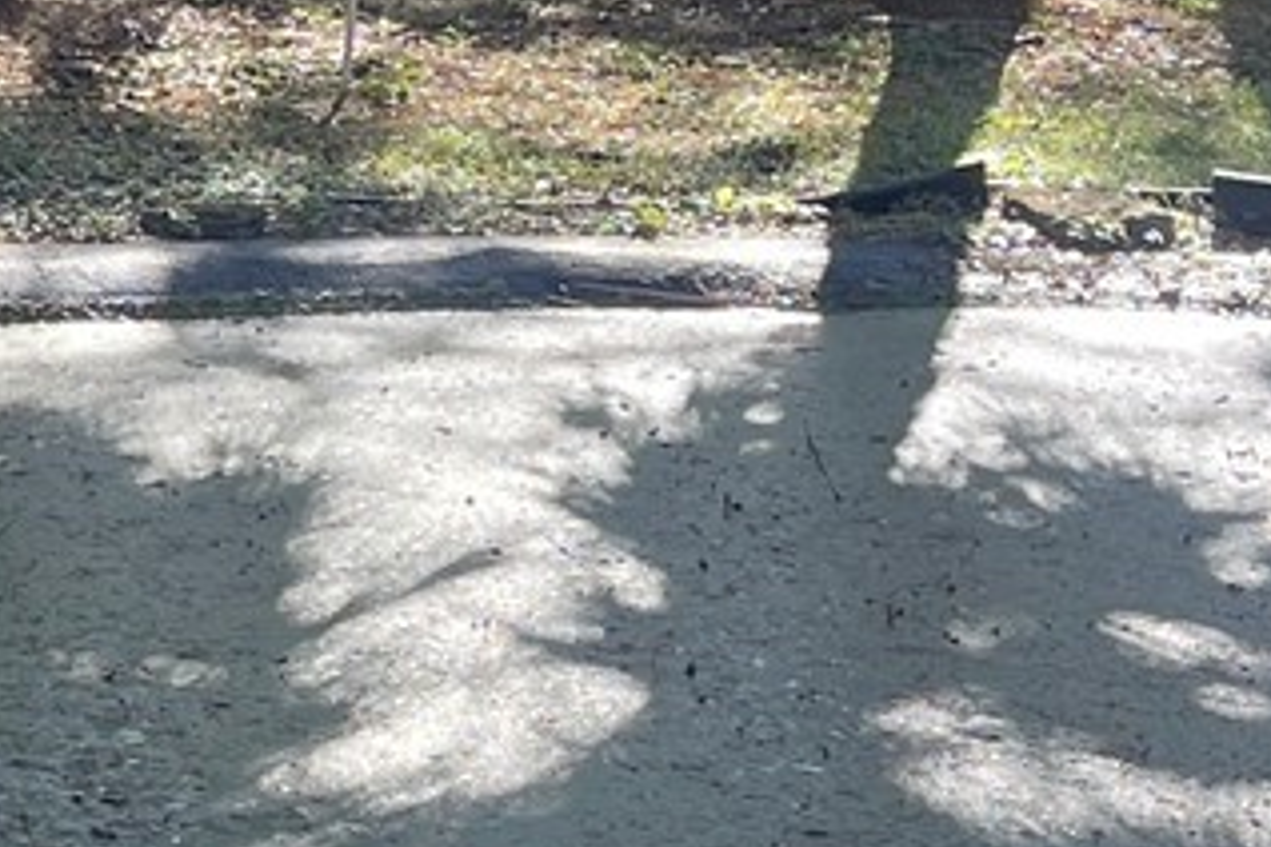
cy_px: 360
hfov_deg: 14.9
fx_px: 4625
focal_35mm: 131
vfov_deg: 10.5
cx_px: -420
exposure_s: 1/373
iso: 32
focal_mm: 5.1
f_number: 1.6
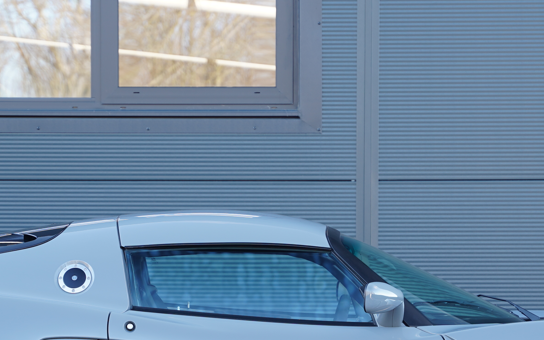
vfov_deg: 8.2
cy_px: 303
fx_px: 2351
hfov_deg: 13.2
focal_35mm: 159
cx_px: 243
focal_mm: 61.6
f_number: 2.8
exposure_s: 1/50
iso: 100
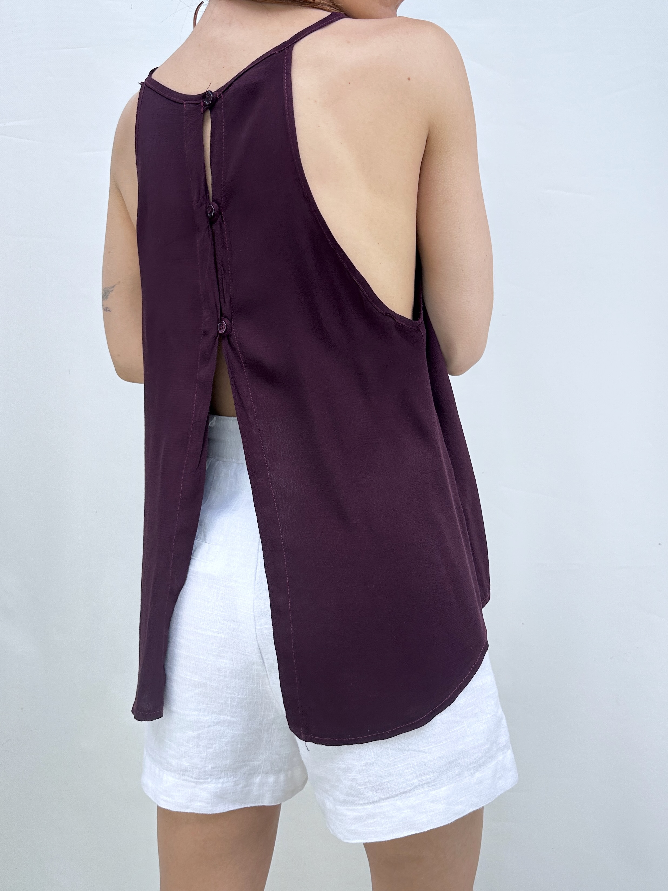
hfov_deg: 56.8
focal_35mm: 24
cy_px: 446
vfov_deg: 71.6
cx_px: 334
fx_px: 618
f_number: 1.78
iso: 80
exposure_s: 1/638
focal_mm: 6.86
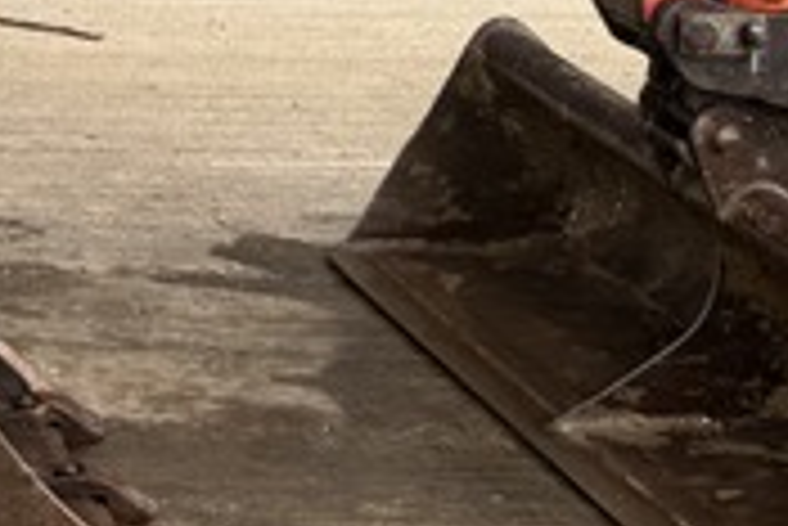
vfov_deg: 8.2
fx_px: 3198
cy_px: -949
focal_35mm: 146
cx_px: -959
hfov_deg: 12.0
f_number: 1.78
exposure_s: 1/840
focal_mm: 6.76
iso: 80
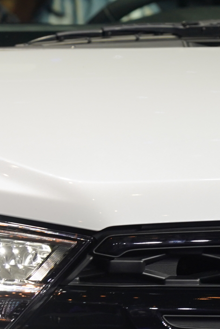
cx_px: -110
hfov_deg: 2.0
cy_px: 233
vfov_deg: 3.0
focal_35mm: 677
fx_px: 6202
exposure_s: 1/200
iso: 800
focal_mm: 200
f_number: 4
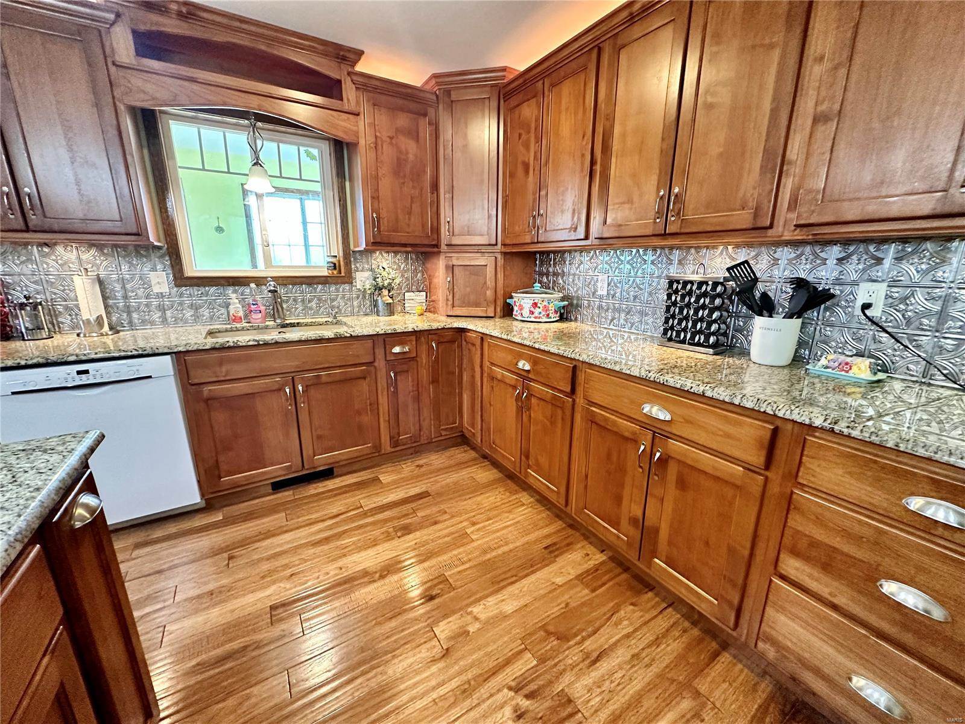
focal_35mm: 14
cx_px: 482
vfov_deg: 85.7
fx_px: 390
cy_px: 362
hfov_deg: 102.1
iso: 500
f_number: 2.2
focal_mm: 2.22
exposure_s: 1/60
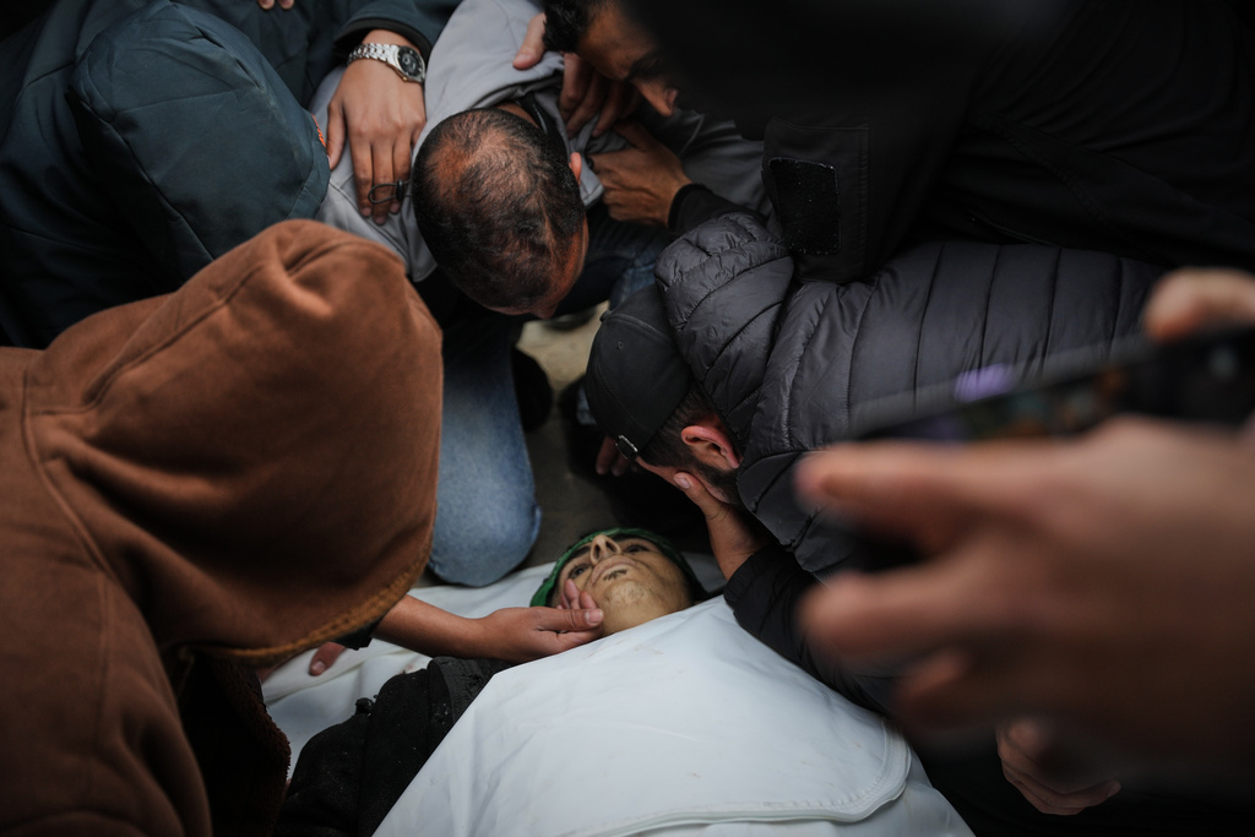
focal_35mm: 43
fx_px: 1506
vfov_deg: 31.1
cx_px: 628
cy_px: 418
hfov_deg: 45.2
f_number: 2.8
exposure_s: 1/500
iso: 400
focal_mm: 43.2
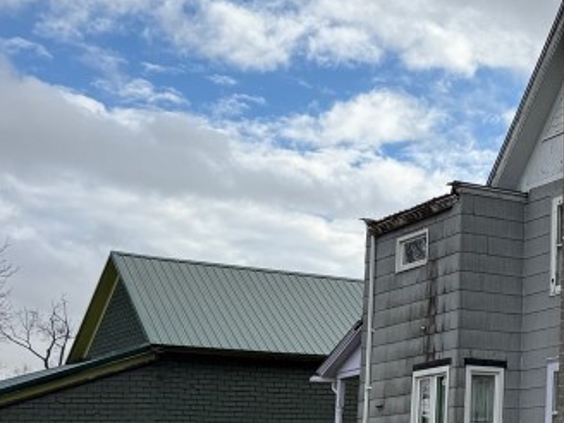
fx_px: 1222
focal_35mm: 75
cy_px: 306
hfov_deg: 22.6
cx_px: 774
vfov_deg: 19.5
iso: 80
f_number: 1.78
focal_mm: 6.76
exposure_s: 1/4405
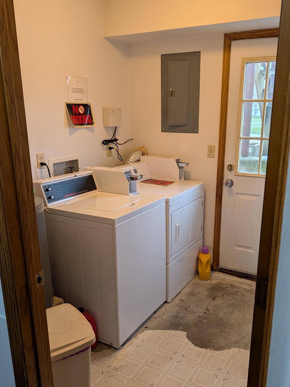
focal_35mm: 29
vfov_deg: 61.7
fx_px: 324
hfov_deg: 48.0
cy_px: 198
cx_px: 170
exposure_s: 1/40
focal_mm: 6.9
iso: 27
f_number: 1.68
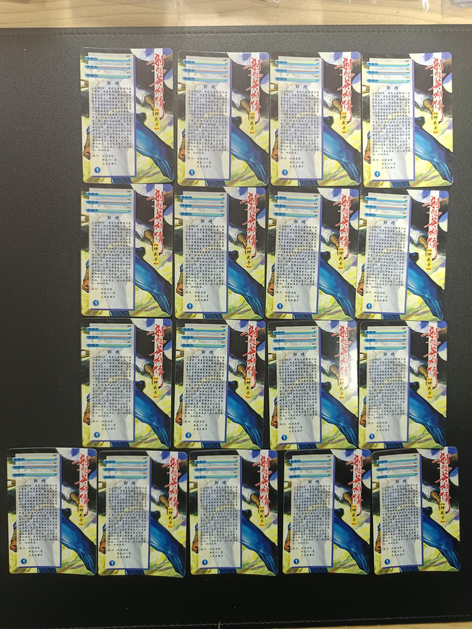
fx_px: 436
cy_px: 314
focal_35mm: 24
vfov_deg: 71.6
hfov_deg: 56.8
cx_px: 236
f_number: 1.7
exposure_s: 1/33.3
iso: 851
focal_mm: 5.31
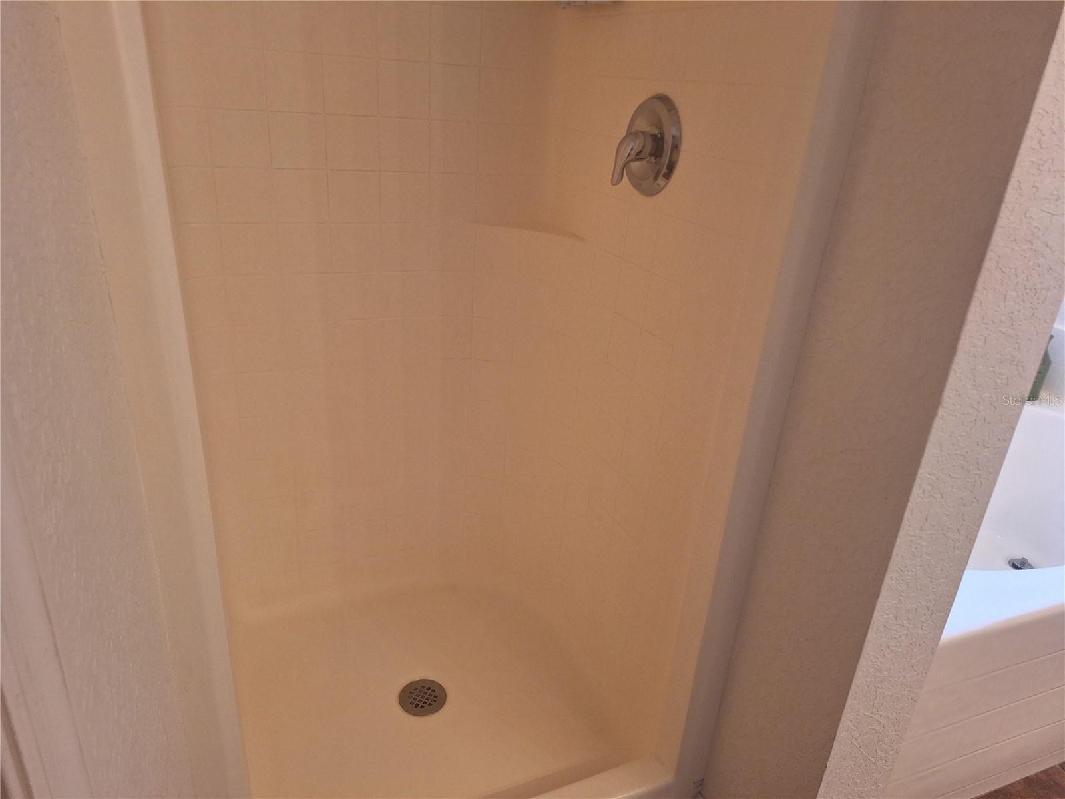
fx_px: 708
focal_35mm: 23
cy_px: 400
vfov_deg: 58.9
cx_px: 532
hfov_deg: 73.9
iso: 250
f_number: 1.8
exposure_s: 1/40
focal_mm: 5.54
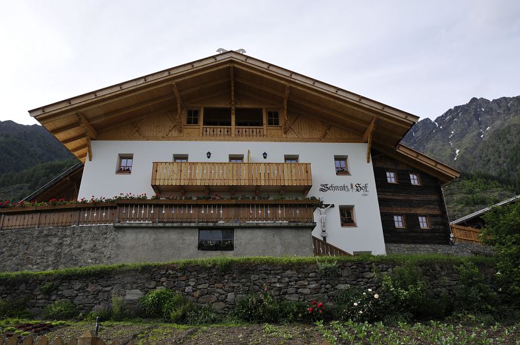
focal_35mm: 24
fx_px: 346
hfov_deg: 73.8
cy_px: 172
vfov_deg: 53.0
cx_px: 260
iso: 200
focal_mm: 16
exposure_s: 1/250
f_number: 8
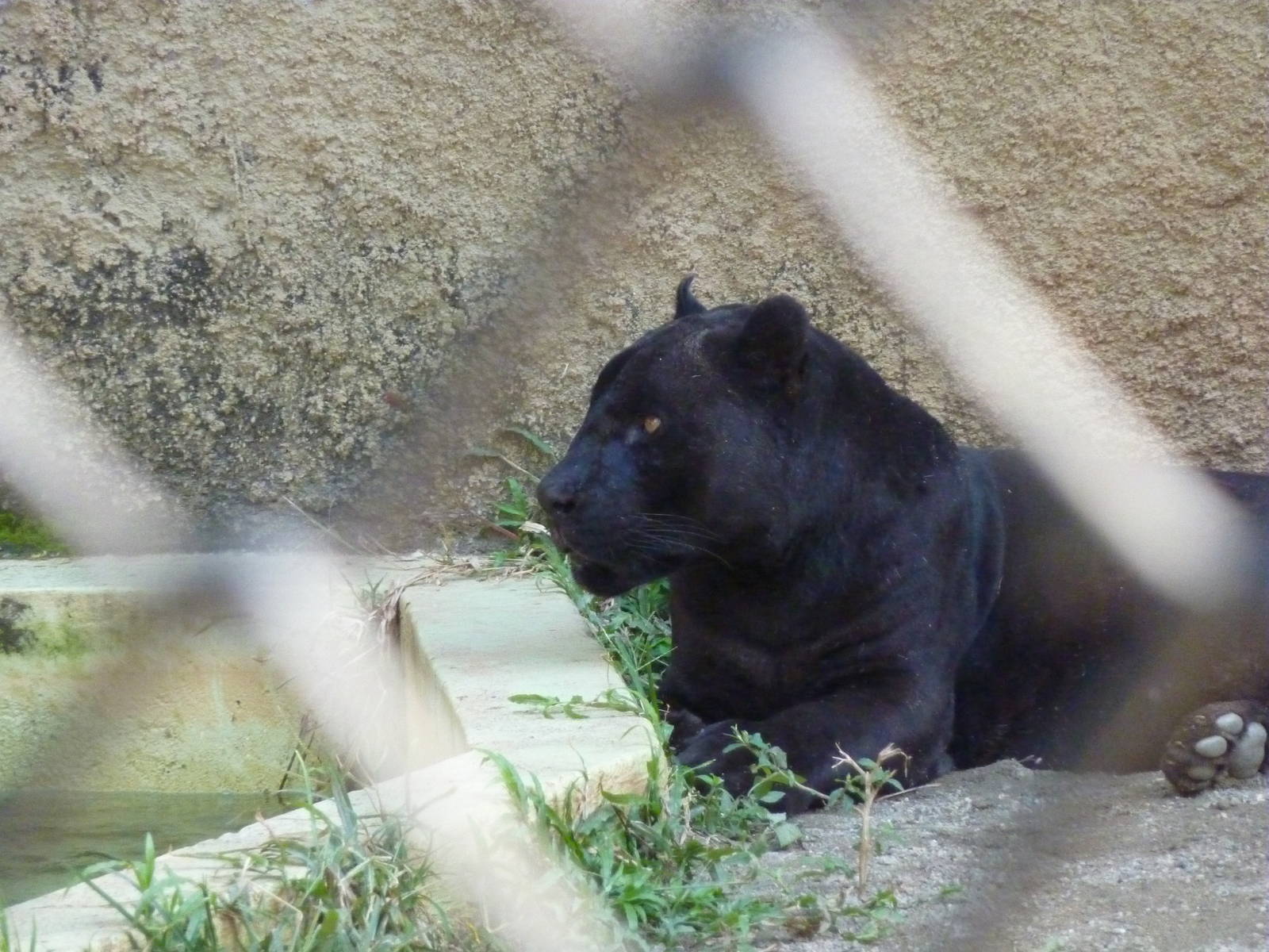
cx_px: 634
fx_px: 10998
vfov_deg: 5.0
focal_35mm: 300
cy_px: 476
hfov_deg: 6.6
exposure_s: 1/160
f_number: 4.9
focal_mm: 49.2
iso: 800
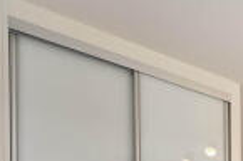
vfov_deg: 22.0
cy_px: 264
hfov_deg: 26.0
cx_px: 392
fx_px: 310
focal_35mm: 46
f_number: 10
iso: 100
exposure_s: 1/2
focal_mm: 14
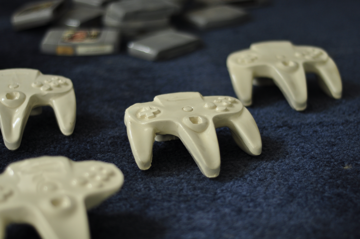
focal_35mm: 75
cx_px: 180
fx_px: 749
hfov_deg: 27.0
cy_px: 120
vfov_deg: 18.1
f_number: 1.8
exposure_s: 1/400
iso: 250
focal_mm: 50
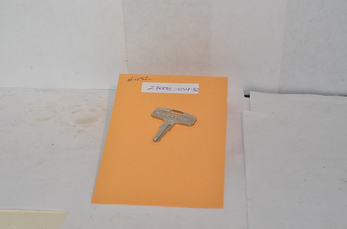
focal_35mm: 75
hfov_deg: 27.1
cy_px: 114
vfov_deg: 18.1
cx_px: 174
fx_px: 721
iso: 6400
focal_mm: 50
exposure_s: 1/250
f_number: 9
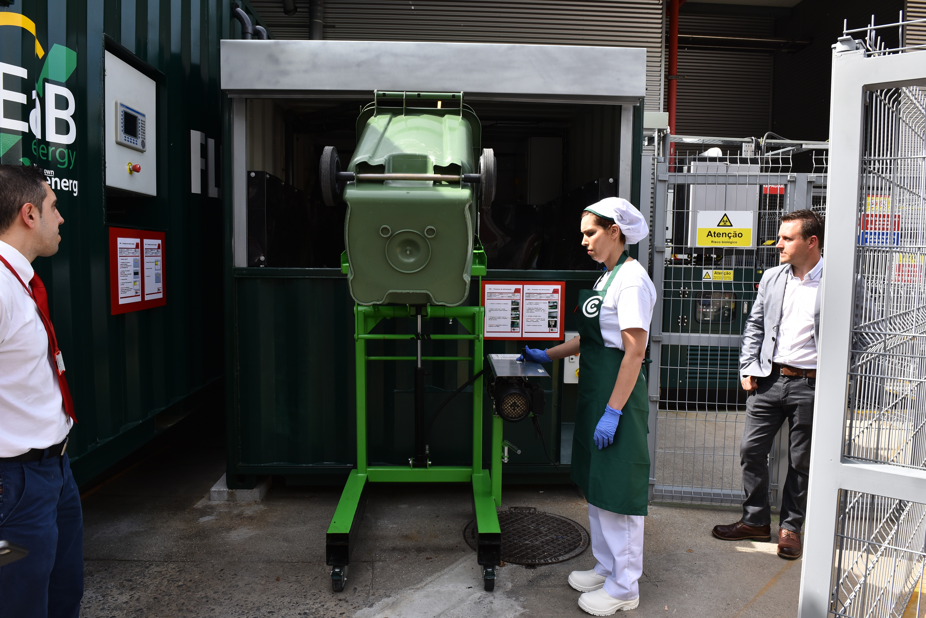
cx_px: 463
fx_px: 618
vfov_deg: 53.2
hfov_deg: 73.7
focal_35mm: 24
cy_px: 309
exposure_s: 1/160
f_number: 9
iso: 320
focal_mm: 24
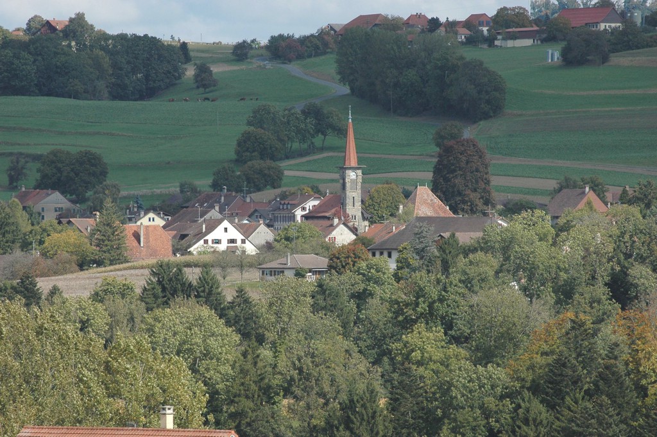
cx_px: 328
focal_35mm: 300
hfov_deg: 6.9
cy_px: 218
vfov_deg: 4.6
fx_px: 5470
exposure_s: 1/1000
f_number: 9
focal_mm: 200
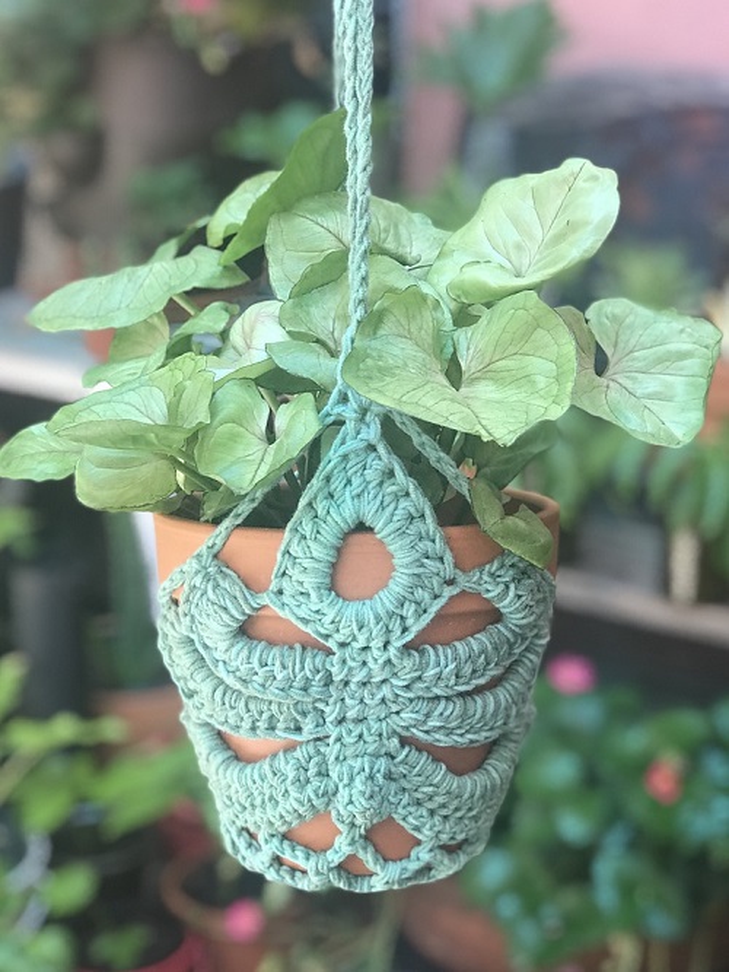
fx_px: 1600
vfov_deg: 33.8
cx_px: 364
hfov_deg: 25.7
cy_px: 486
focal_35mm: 57
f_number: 2.8
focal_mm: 6.6
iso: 50
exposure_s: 1/60
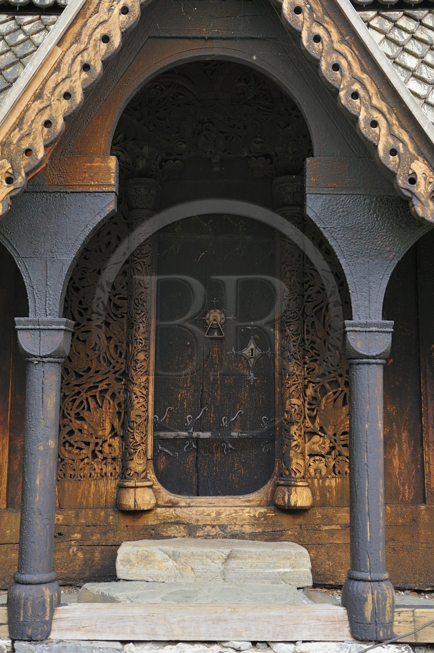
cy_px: 326
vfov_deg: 39.6
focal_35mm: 50
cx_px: 217
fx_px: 906
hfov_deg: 26.9
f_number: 3.5
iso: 400
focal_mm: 50
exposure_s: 1/60
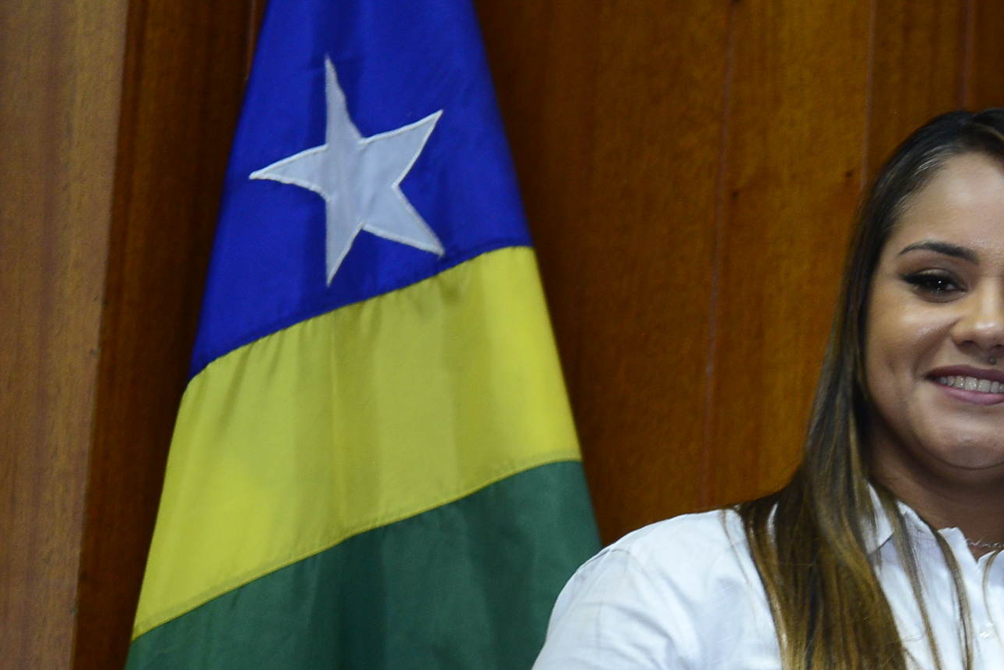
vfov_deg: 8.3
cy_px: 713
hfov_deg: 12.3
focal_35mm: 164
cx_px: 1163
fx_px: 4575
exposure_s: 1/125
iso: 1600
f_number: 4
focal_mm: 70
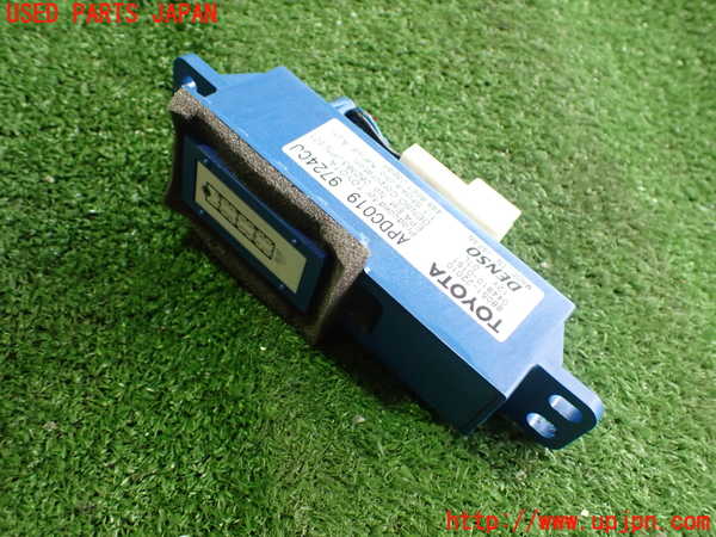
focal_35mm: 30
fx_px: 621
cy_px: 268
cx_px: 358
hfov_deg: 60.0
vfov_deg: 46.8
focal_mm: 5.4
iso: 800
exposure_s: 1/80
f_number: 2.3
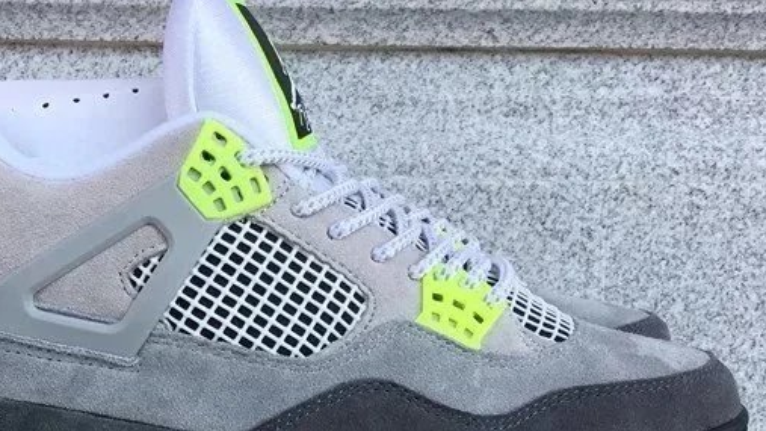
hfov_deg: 34.7
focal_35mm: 60
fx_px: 1218
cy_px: 435
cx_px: 289
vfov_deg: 19.4
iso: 25
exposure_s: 1/367
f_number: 2.4
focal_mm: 3.3
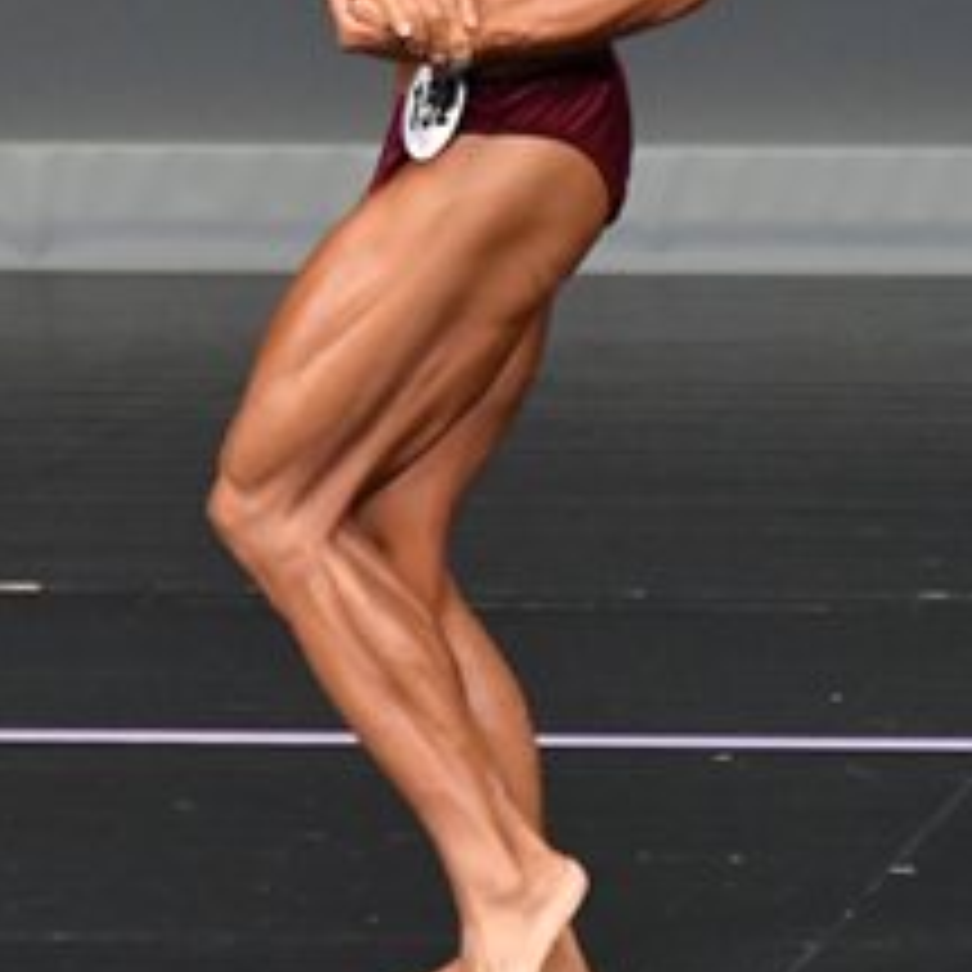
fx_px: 33389
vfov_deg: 1.7
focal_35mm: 1051
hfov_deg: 1.7
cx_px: 358
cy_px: 68
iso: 4000
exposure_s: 1/400
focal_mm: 230
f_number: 5.6
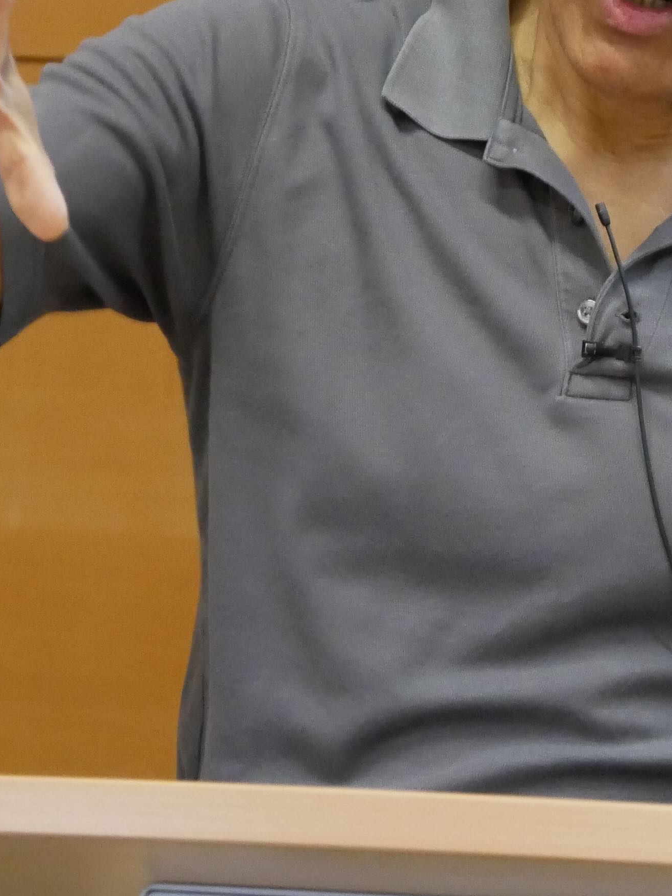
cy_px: 250
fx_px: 9888
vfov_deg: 5.2
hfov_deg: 3.9
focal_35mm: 382
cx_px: 425
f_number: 5.4
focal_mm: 73
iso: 3200
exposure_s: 1/50
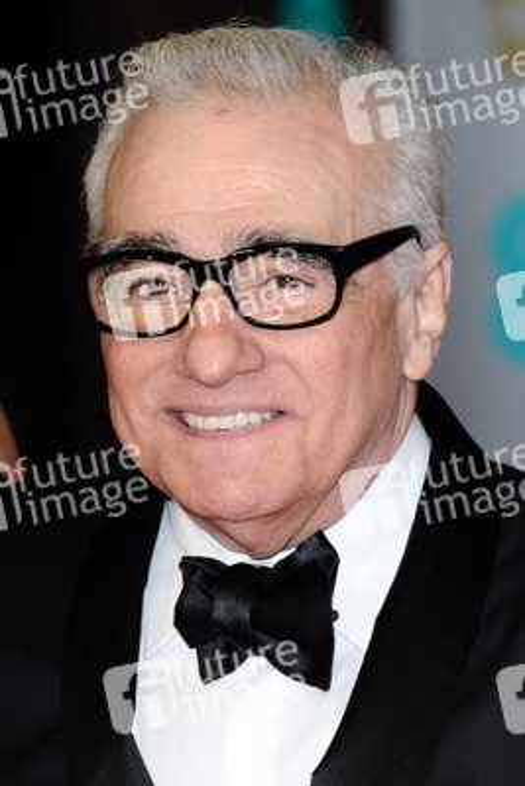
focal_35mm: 300
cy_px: 393
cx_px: 262
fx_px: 6556
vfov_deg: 6.9
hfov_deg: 4.6
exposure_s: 1/250
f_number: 4.5
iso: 320
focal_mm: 200
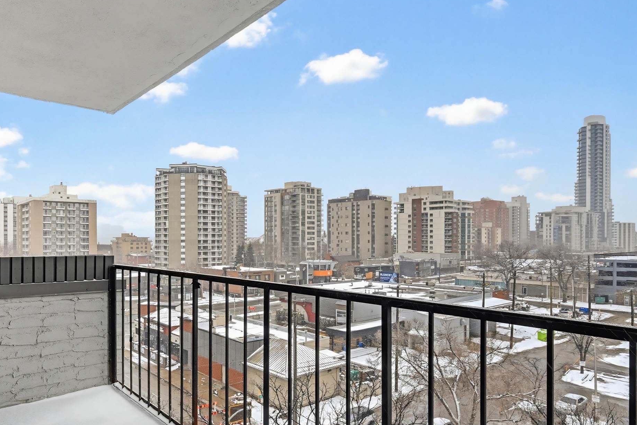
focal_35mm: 25
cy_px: 245
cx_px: 241
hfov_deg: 70.4
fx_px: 442
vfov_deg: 51.1
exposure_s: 1/1000
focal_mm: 15
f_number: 8
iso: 400
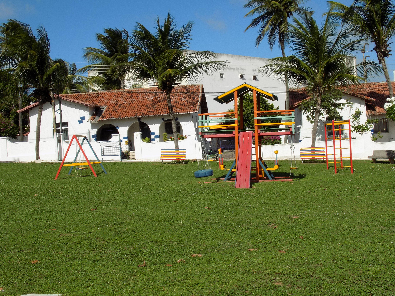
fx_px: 593
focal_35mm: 52
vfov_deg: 28.0
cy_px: 148
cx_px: 198
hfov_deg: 36.8
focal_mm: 9.3
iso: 80
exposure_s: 1/1500
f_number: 3.9
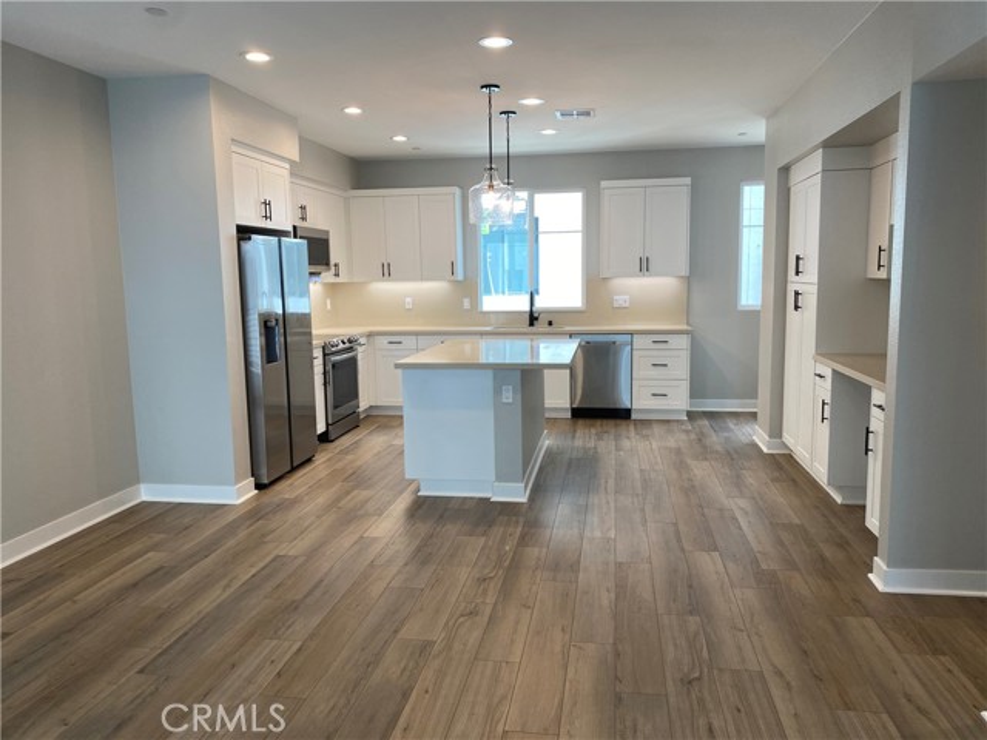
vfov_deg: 53.1
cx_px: 494
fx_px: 741
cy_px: 370
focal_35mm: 26
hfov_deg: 67.3
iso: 80
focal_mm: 4.25
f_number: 1.8
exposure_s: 1/120
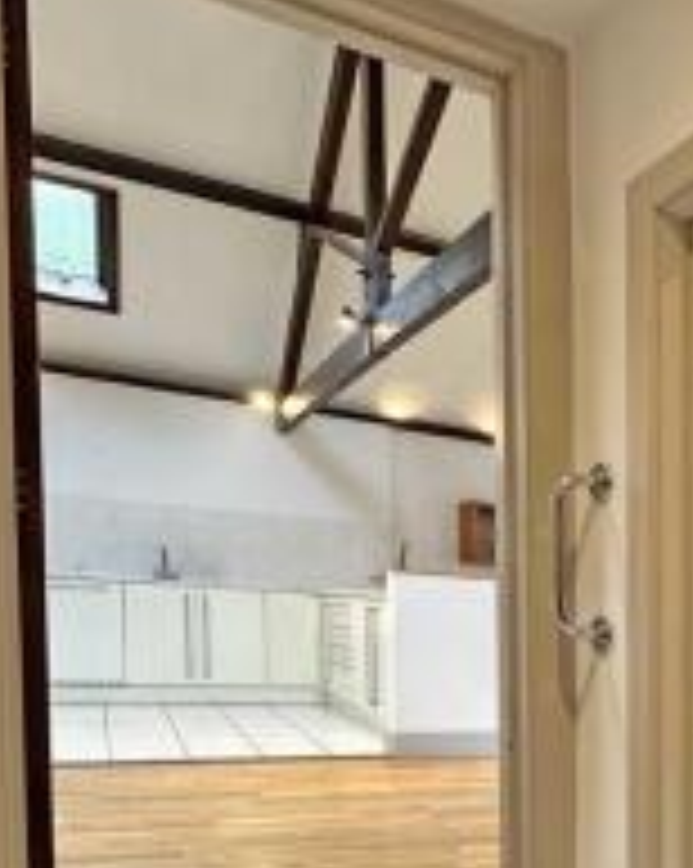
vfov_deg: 47.4
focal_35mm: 31
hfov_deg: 45.2
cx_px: 531
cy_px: 870
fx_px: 796
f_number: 2.2
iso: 160
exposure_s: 1/50
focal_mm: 2.22
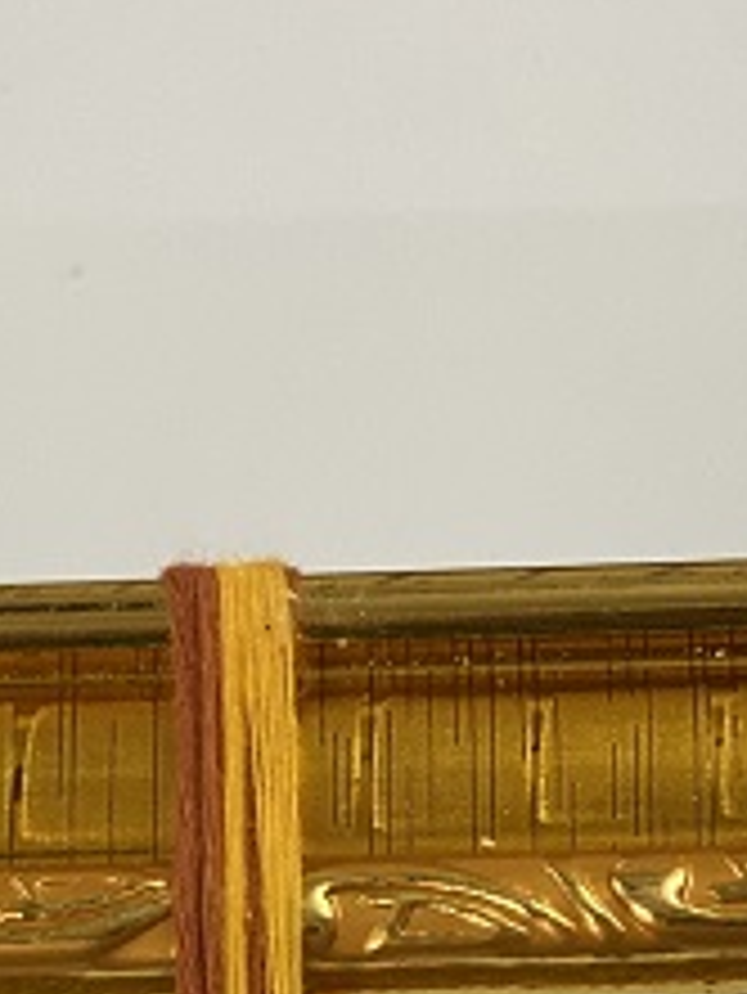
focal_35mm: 188
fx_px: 5404
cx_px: 288
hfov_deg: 7.9
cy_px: 1592
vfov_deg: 10.1
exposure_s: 1/33
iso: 125
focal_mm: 6
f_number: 2
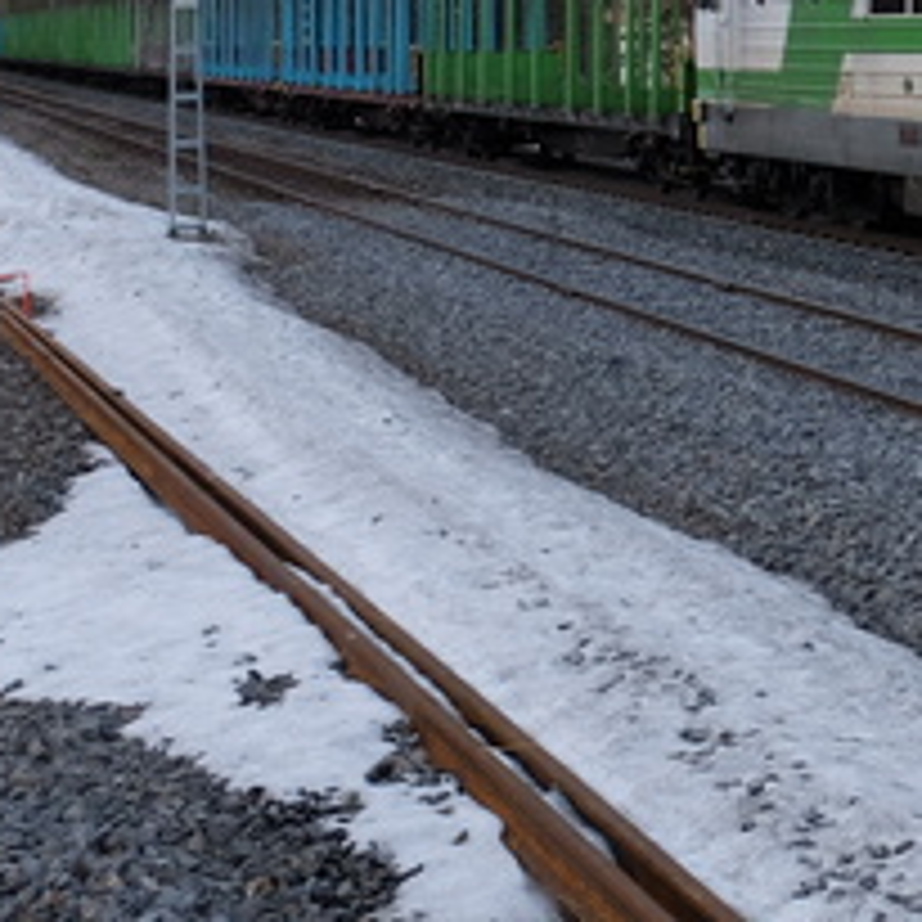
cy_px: -13
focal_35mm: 95
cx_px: 1003
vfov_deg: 17.8
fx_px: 2863
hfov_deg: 17.7
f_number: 2.8
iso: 800
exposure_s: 1/500
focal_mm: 19.6
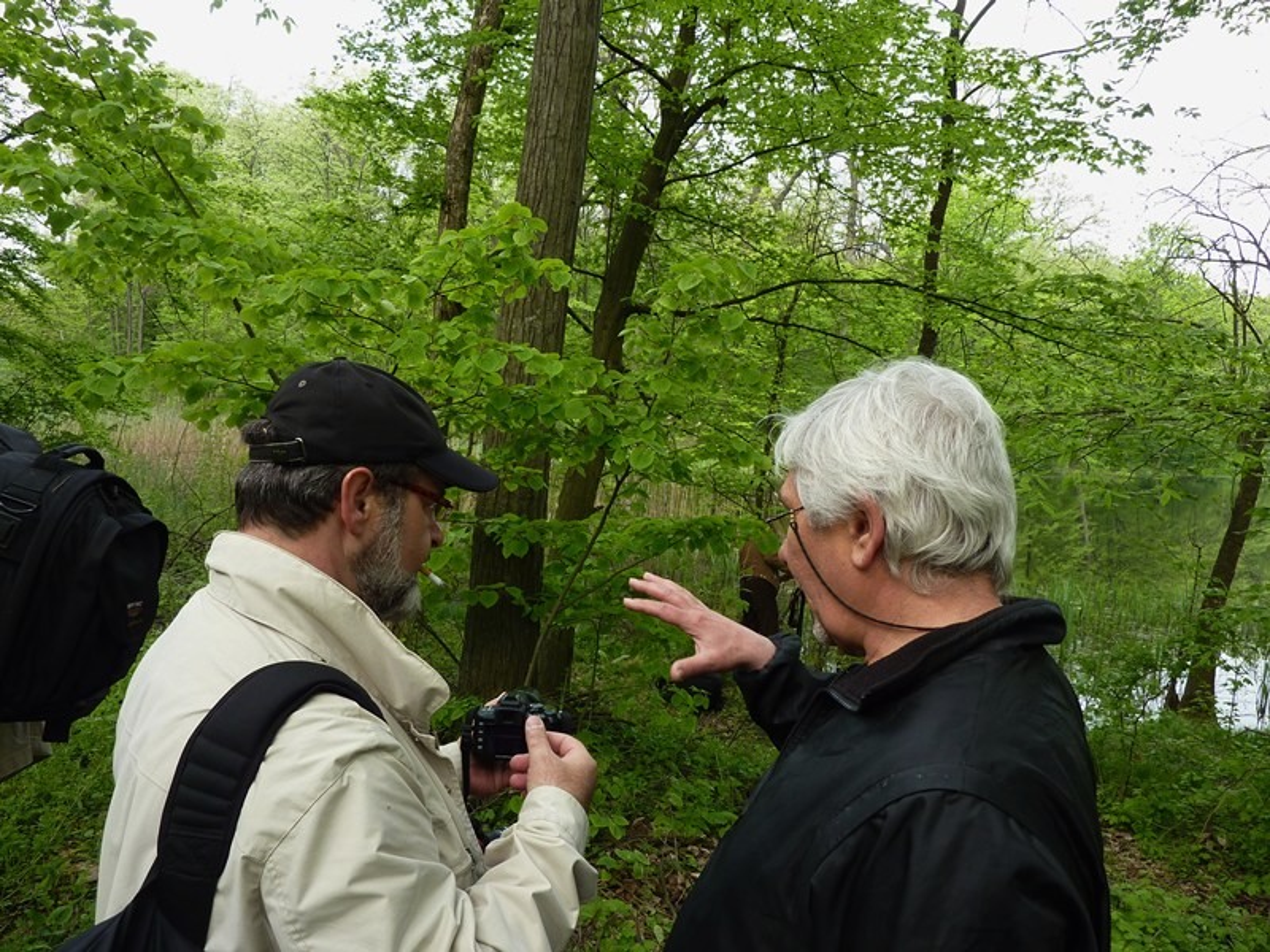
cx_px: 635
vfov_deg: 54.9
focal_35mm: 25
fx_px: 917
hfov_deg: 69.4
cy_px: 476
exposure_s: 1/125
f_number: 3.5
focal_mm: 4.1
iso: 80
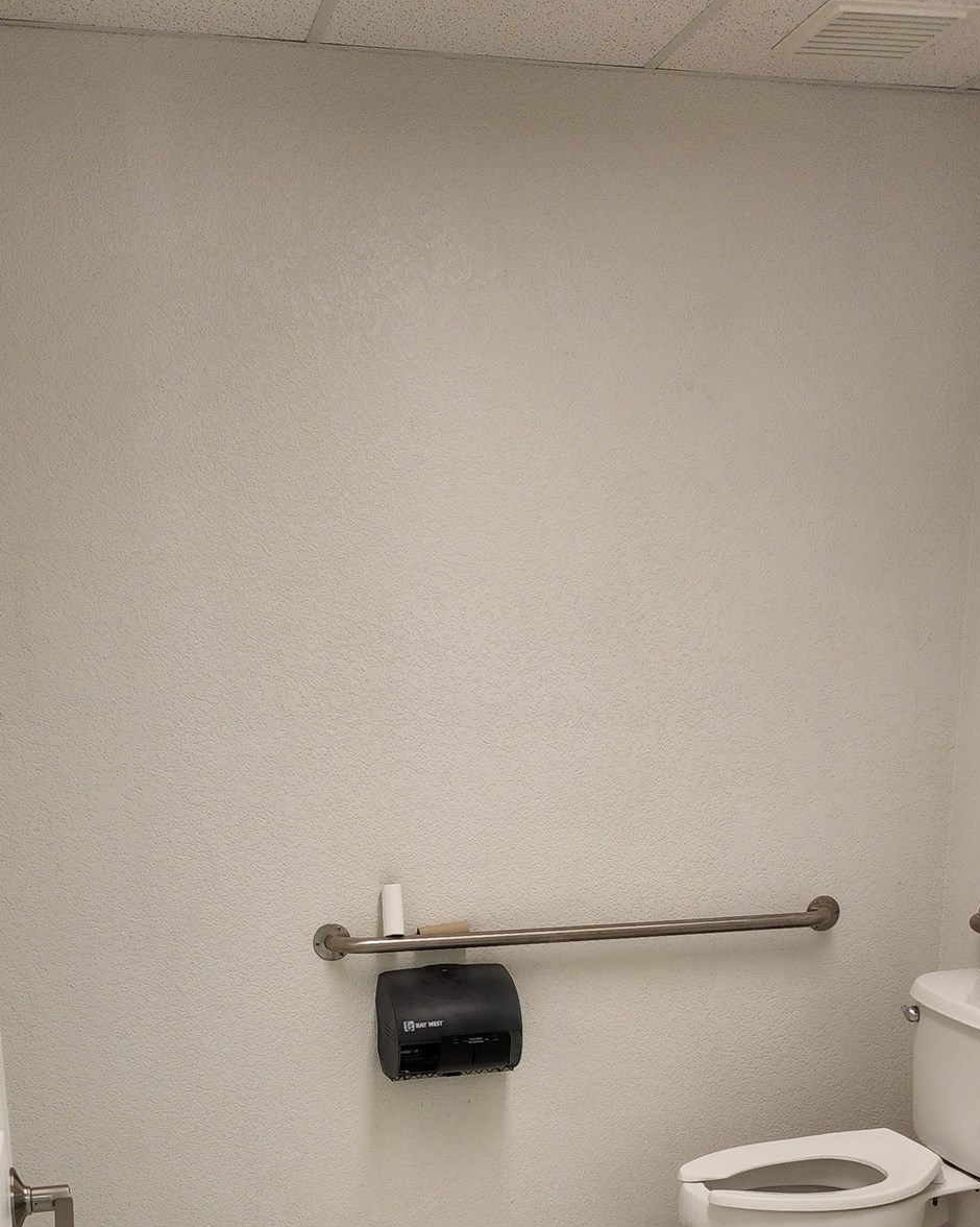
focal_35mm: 44
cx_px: 484
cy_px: 1086
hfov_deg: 34.1
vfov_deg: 39.3
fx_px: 1596
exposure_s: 1/120
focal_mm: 6.4
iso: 200
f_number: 1.8
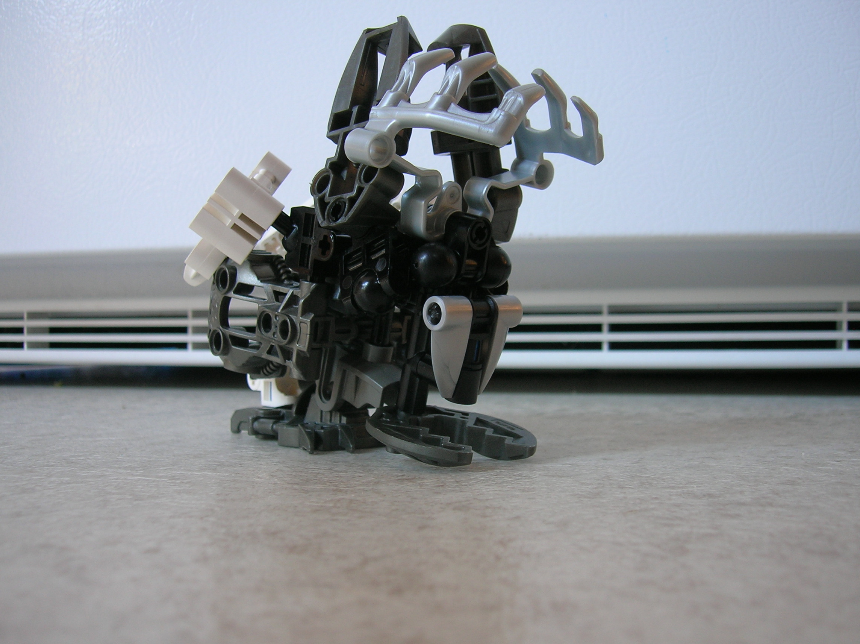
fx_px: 894
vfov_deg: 39.6
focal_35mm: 36
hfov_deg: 51.4
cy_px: 322
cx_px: 430
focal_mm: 6
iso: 50
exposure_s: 1/5.2
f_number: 2.9
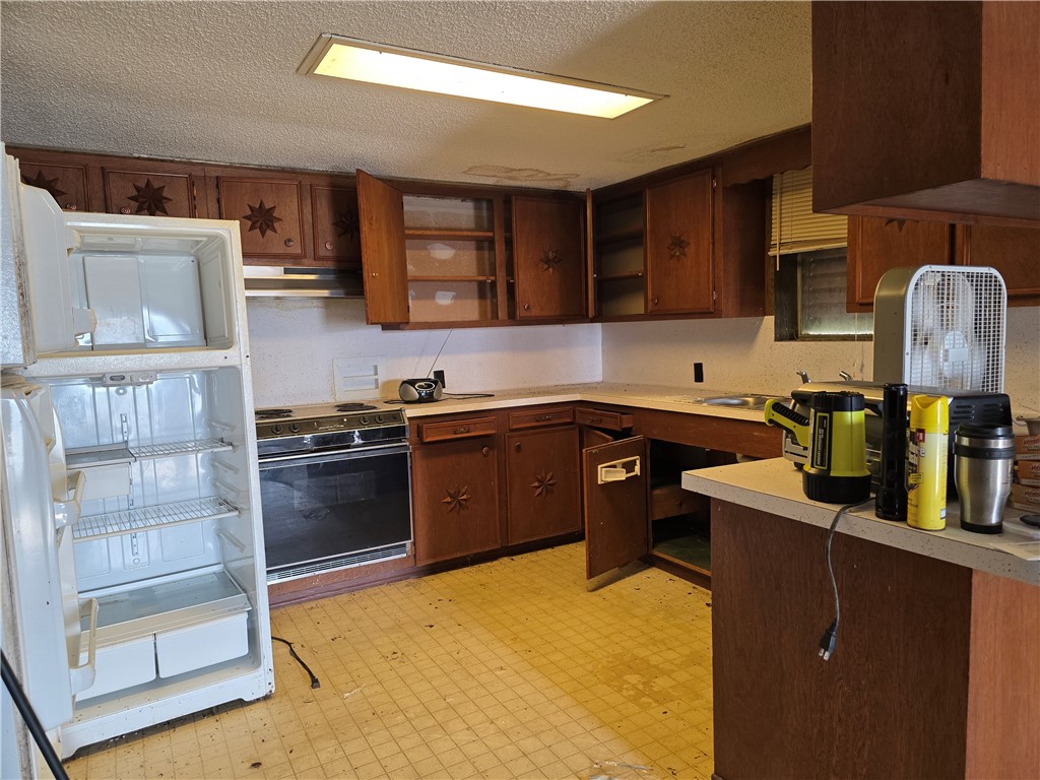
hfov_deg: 73.9
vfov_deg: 58.9
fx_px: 691
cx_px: 520
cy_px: 390
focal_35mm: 23
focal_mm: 6.3
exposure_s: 1/120
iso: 200
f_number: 1.7
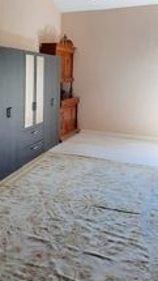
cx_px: 32
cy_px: 90
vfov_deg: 55.3
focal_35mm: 35
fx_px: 261
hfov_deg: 32.8
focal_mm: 1.74
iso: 200
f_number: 2.2
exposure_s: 1/25
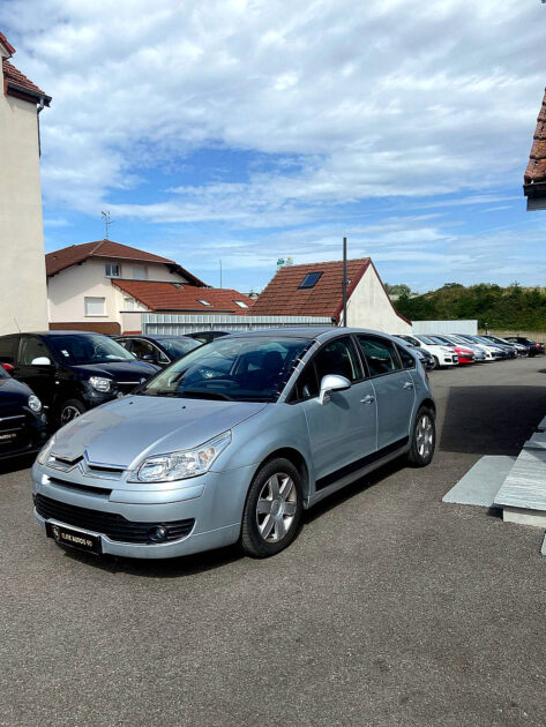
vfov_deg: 67.3
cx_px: 273
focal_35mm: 26
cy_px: 364
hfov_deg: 53.1
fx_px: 546
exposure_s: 1/3497
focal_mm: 4.25
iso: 32
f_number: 1.8
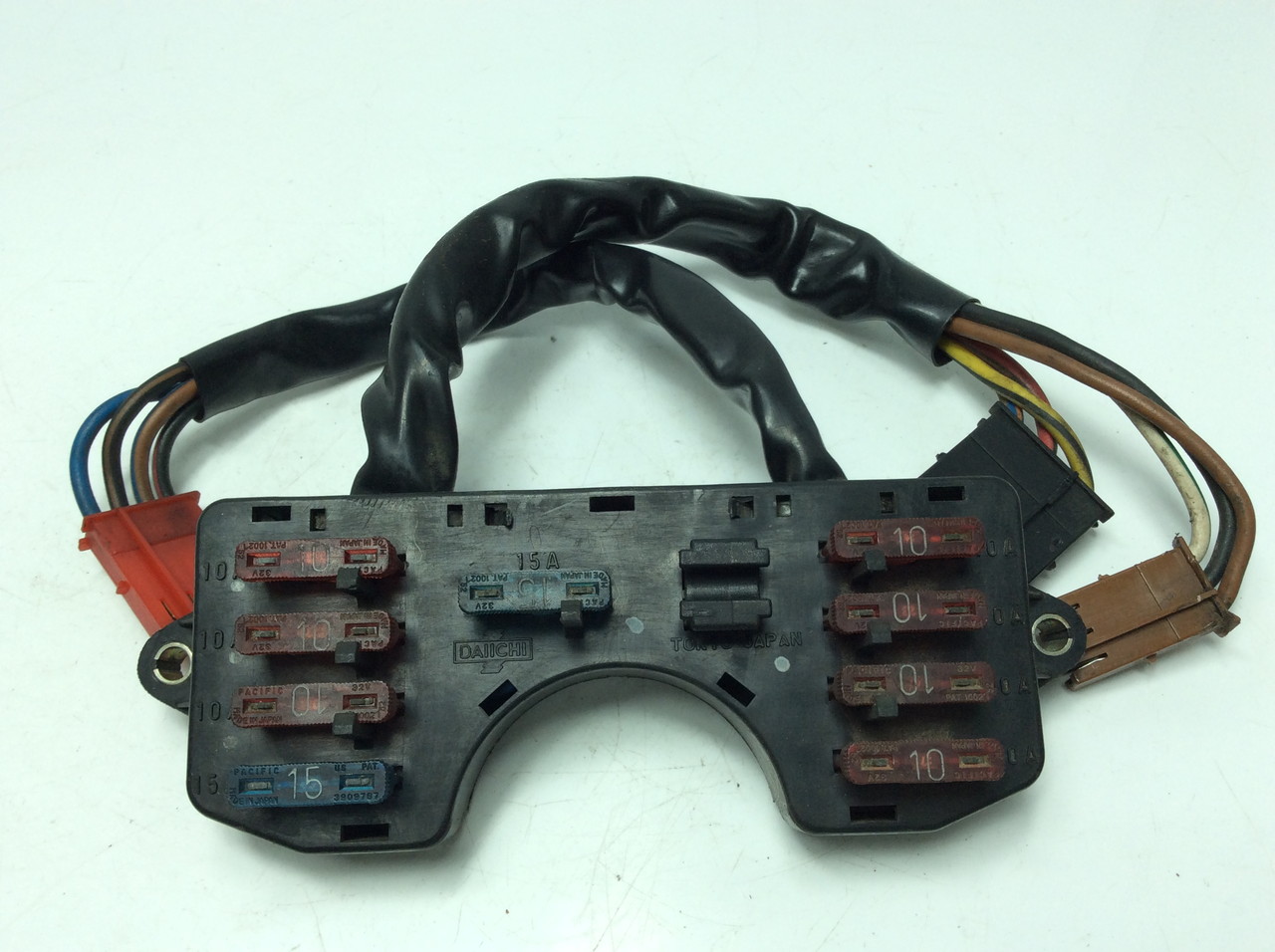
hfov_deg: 56.9
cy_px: 476
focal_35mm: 32
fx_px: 1177
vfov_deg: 44.1
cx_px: 638
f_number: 2.4
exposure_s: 1/304
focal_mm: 3.3
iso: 32
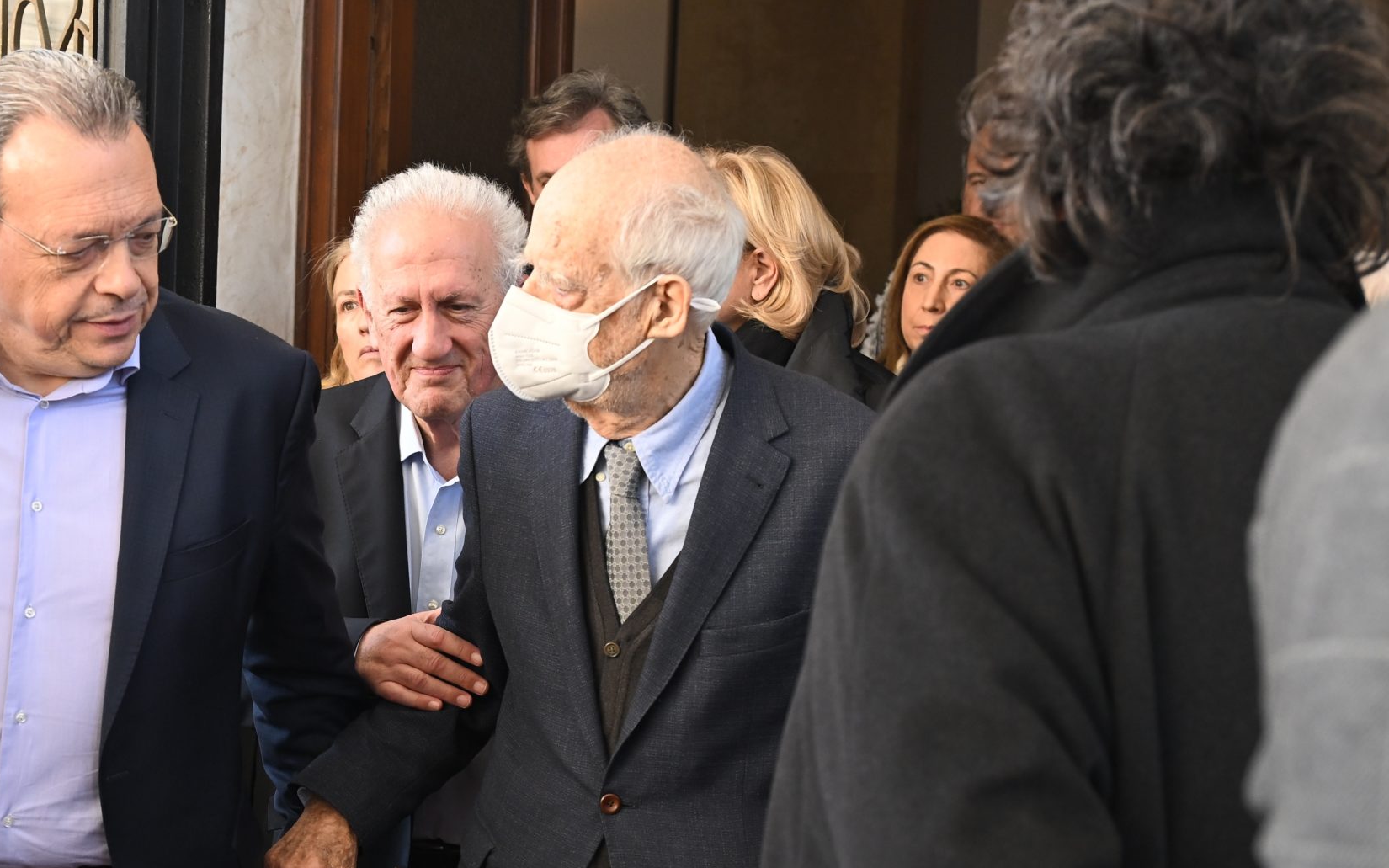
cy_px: 570
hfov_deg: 29.6
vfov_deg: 19.1
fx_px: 2574
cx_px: 318
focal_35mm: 68
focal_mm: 43
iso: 1100
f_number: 4.5
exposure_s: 1/400
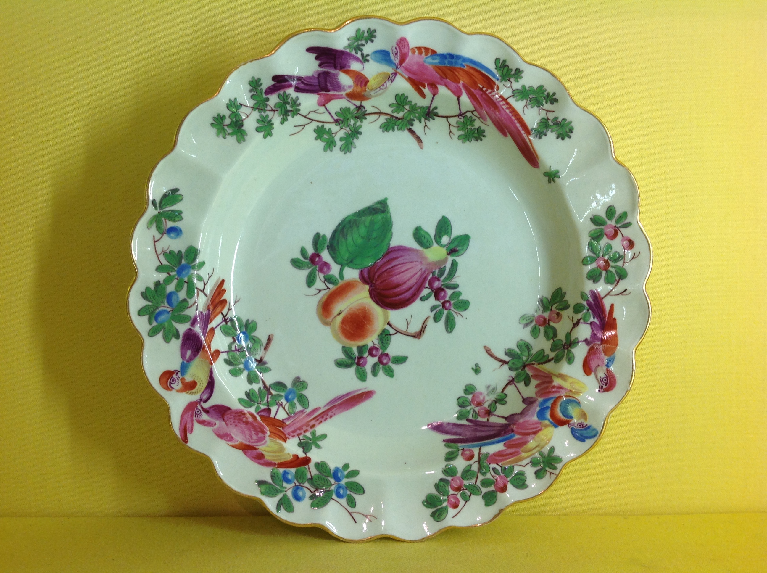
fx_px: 774
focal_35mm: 35
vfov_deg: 40.6
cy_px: 286
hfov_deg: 52.7
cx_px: 384
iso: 50
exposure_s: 1/30
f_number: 2.4
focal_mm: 4.28
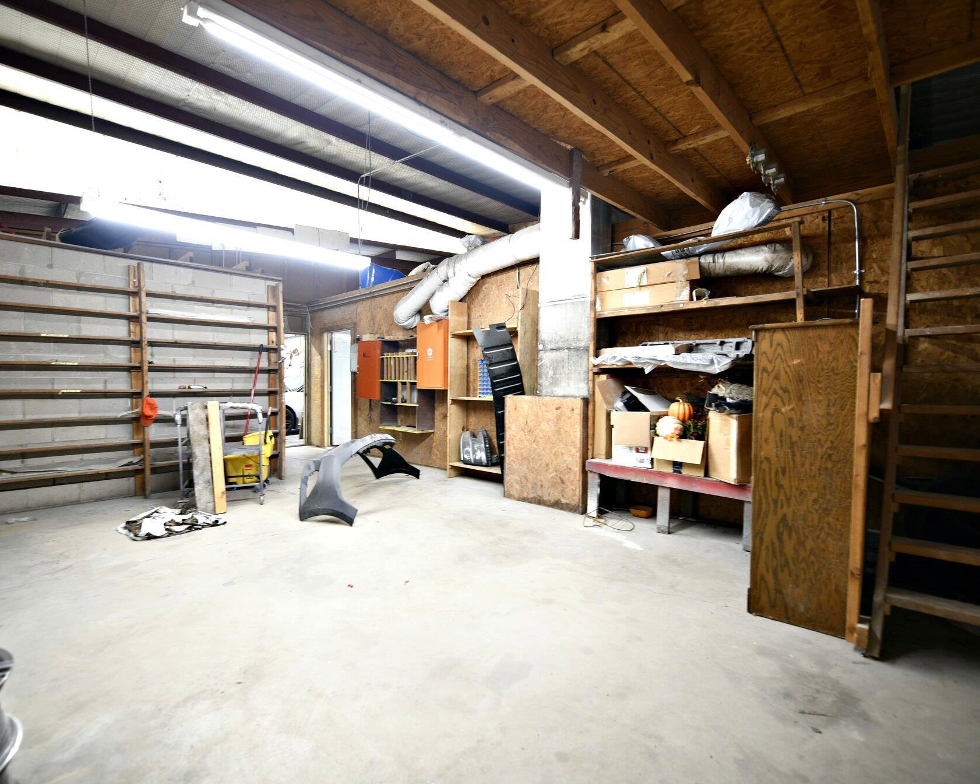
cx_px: 463
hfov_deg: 93.0
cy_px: 394
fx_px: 464
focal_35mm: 16
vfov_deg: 80.4
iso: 450
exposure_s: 1/15
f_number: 2.8
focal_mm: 14
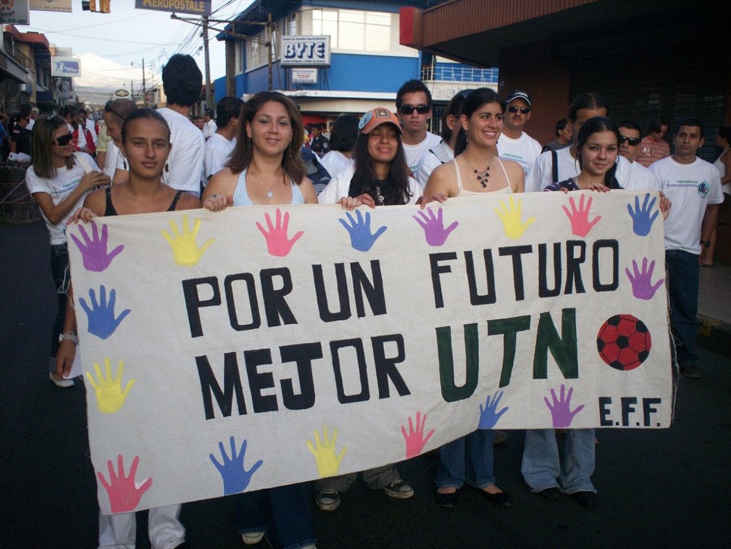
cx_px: 366
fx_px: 760
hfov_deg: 51.3
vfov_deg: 39.7
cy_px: 274
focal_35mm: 36
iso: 100
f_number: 4.5
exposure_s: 1/111
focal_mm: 6
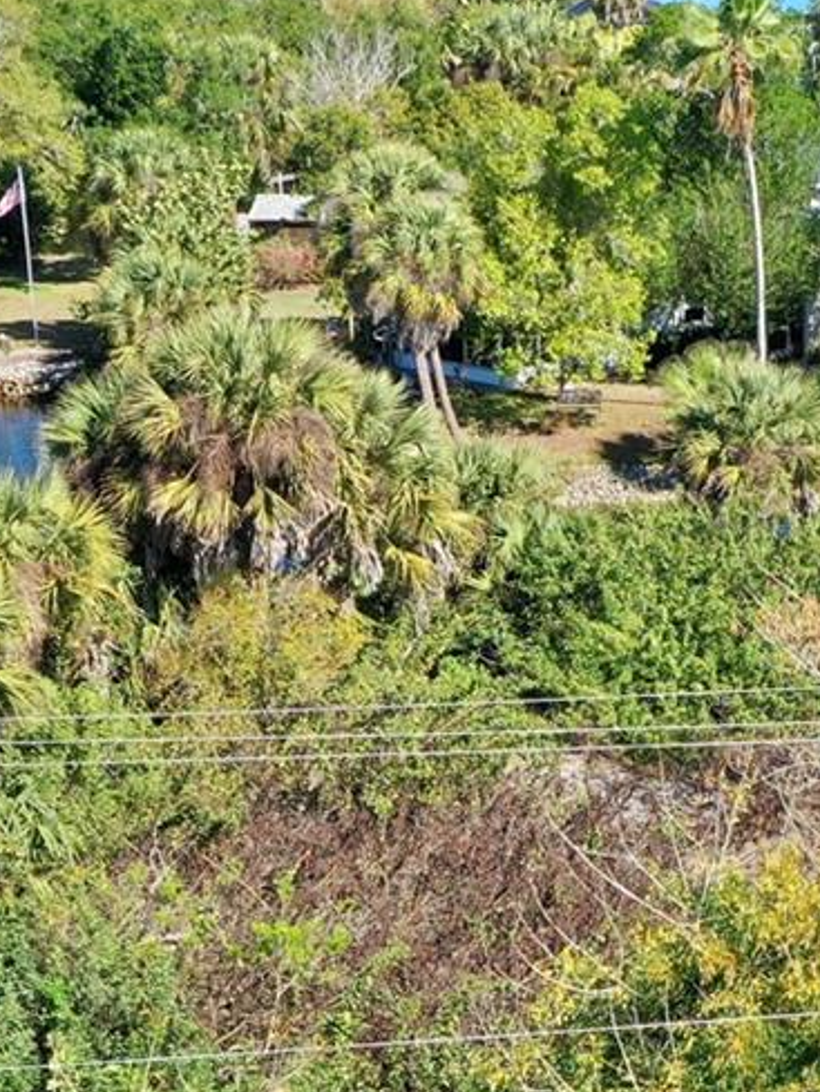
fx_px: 2778
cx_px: 612
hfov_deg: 16.7
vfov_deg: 21.9
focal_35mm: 88
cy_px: 895
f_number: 5
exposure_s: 1/320
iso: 100
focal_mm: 10.26
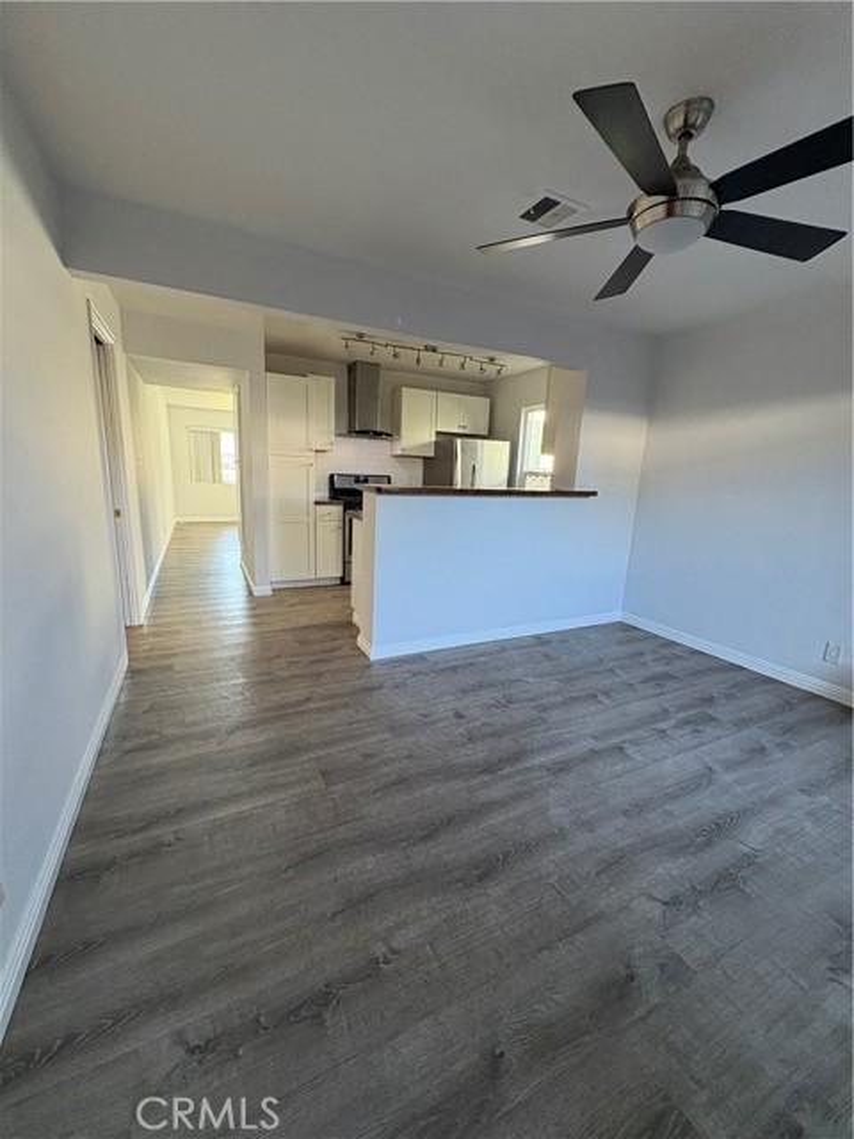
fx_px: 461
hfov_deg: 85.7
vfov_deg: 102.1
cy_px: 570
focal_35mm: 14
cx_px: 427
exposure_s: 1/60
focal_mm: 2.22
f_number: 2.2
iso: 160
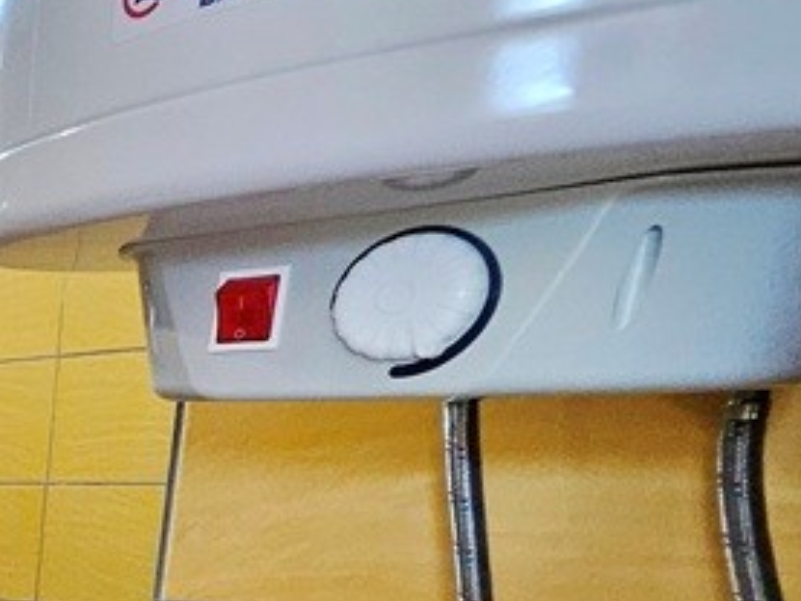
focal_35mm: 48
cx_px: -648
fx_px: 1111
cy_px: 743
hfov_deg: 22.3
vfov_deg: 26.5
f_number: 2.2
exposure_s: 1/50
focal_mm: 1.7
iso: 200
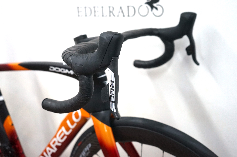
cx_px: 118
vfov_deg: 32.6
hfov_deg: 47.4
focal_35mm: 41
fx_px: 270
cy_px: 78
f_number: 4.5
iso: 2000
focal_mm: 41
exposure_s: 1/160
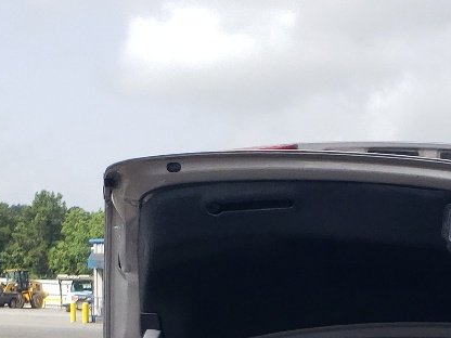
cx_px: 495
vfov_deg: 13.4
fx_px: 1303
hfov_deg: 18.9
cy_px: 589
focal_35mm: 100
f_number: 1.5
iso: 50
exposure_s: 1/2000
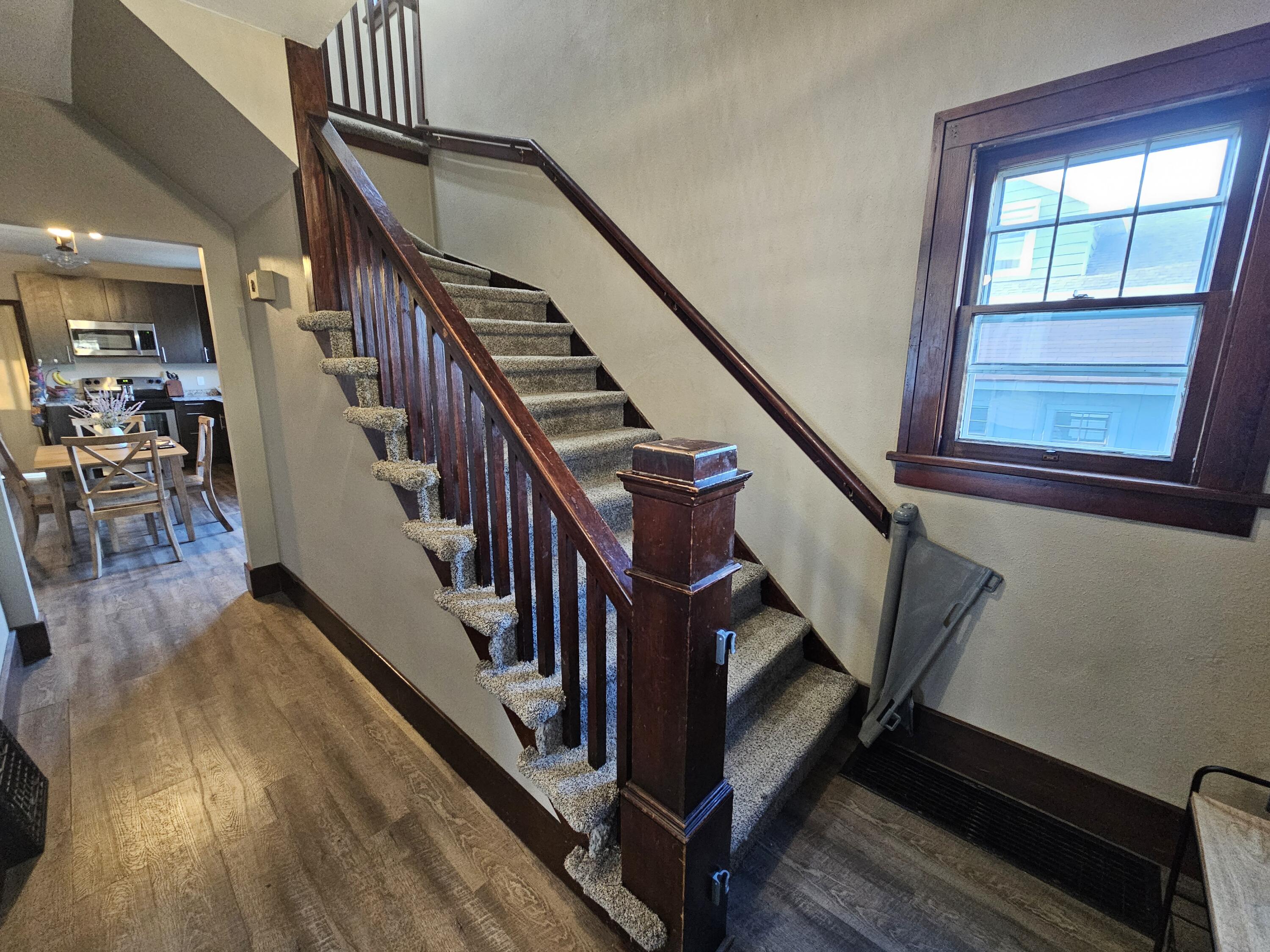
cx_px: 635
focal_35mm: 13
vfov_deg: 89.9
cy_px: 476
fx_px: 477
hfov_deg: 106.2
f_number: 2.2
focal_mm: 2.2
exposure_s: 1/30
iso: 640
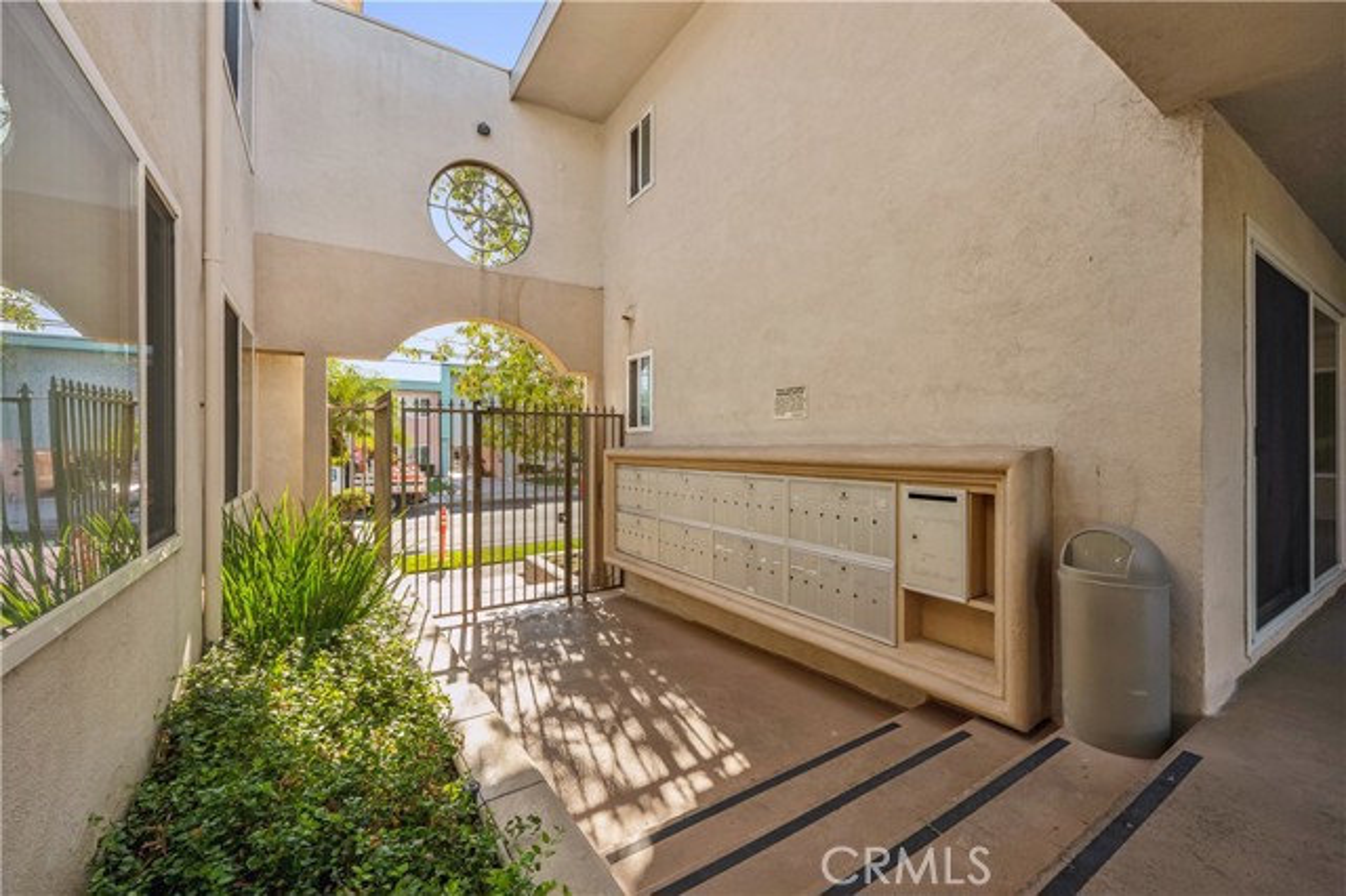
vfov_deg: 81.1
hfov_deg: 104.3
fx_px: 523
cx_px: 673
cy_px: 448
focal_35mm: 14
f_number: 10
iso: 100
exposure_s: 1/60
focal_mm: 14
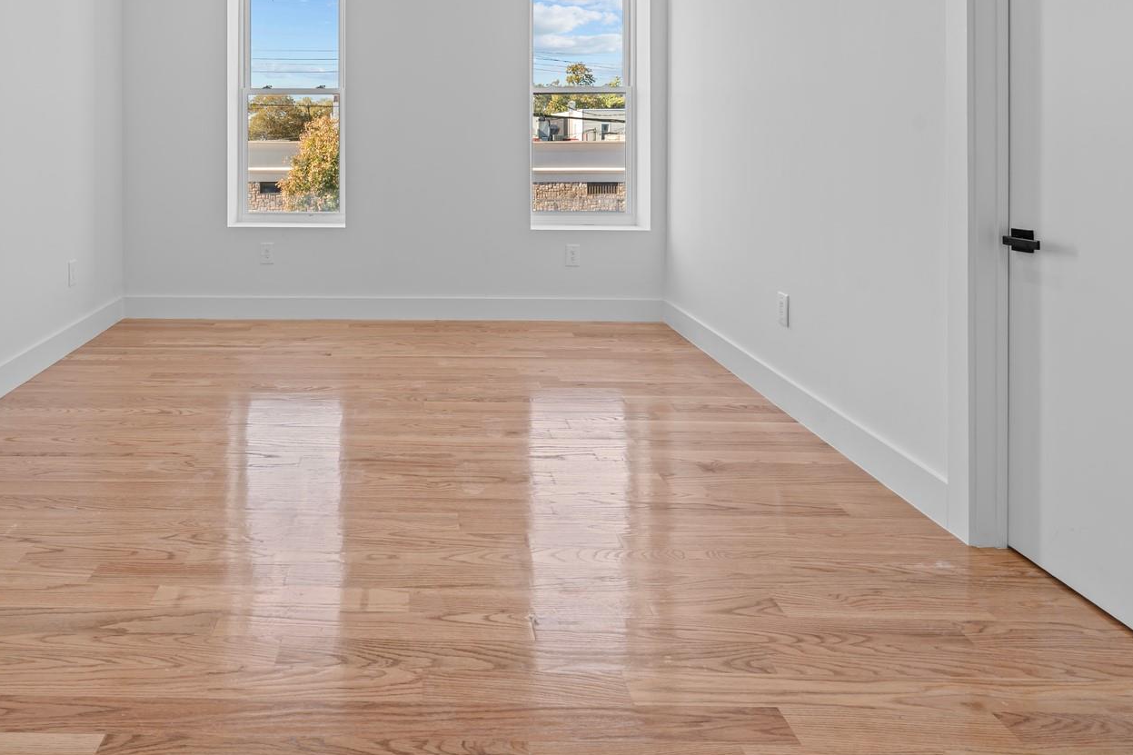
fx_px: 724
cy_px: 150
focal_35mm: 23
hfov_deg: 74.3
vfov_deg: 51.6
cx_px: 398
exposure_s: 1/2.5
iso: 100
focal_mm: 14
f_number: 10
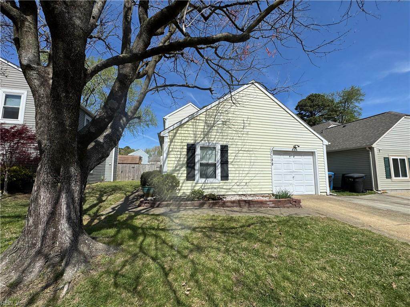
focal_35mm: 14
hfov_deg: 102.1
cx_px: 205
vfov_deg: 85.7
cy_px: 154
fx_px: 166
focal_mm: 2.22
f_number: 2.2
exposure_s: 1/4132
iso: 40
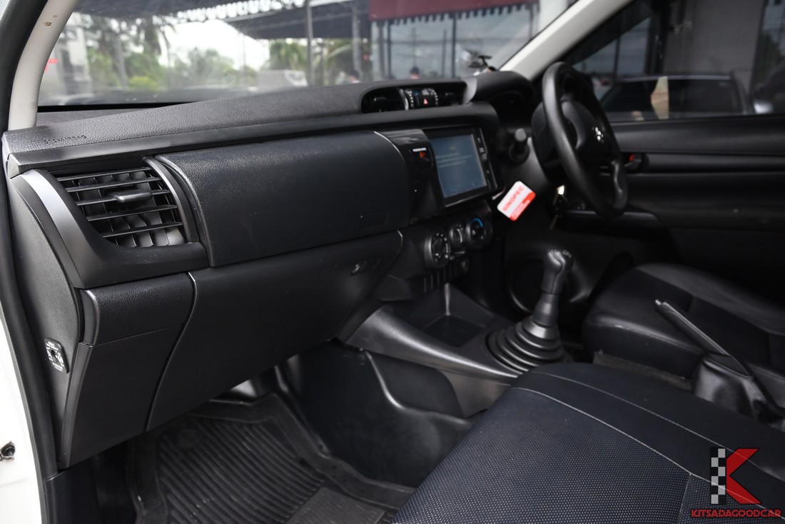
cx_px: 392
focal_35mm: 24
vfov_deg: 53.2
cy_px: 262
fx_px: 523
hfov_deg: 73.7
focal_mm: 24
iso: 800
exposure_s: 1/250
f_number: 5.6
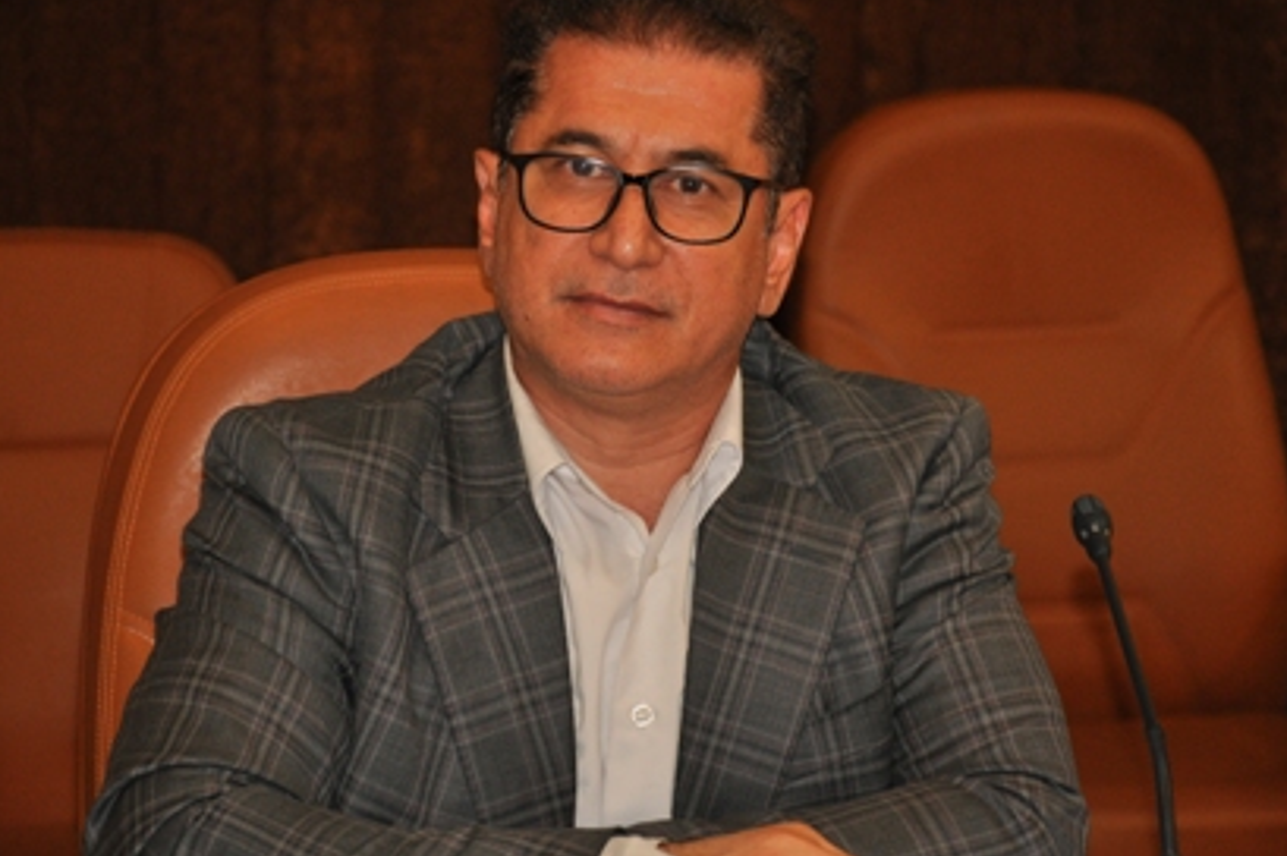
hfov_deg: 11.9
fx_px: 6163
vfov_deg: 7.9
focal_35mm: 173
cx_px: 651
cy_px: 393
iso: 800
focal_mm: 105
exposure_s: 1/60
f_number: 5.6
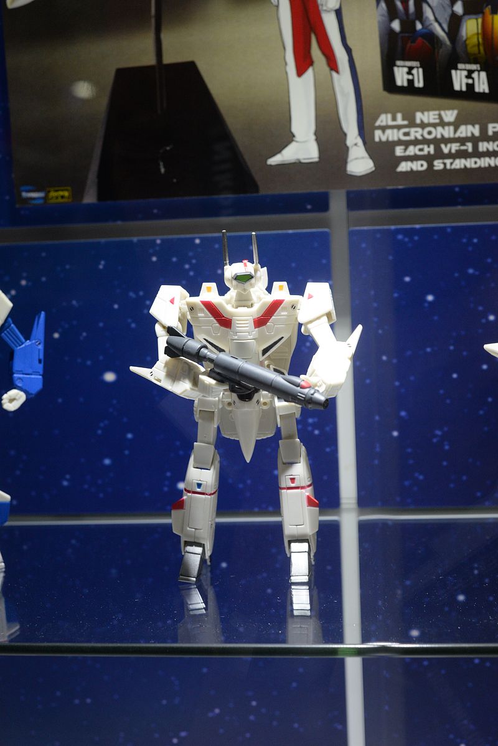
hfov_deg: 27.0
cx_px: 249
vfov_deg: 39.6
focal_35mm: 50
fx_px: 1036
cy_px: 373
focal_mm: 50
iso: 2000
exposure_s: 1/160
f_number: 6.3
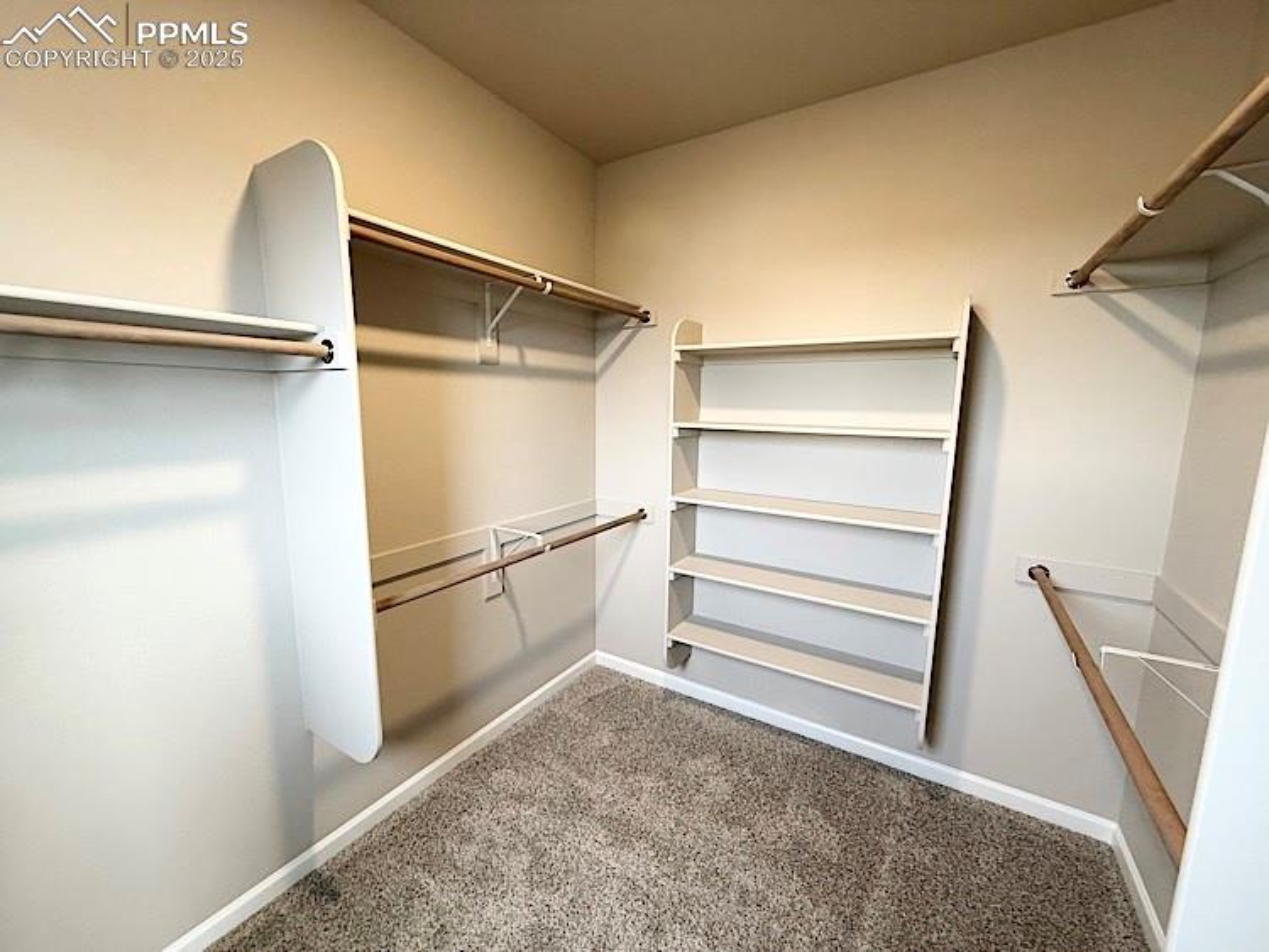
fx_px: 513
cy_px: 476
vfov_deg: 85.7
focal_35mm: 14
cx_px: 634
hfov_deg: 102.0
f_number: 2.2
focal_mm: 2.22
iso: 160
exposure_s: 1/60
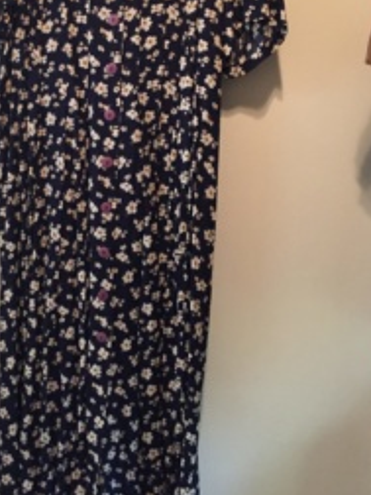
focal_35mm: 46
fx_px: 657
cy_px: 183
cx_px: 116
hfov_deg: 31.2
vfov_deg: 40.9
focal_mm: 4.15
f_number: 2.2
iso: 250
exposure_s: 1/30
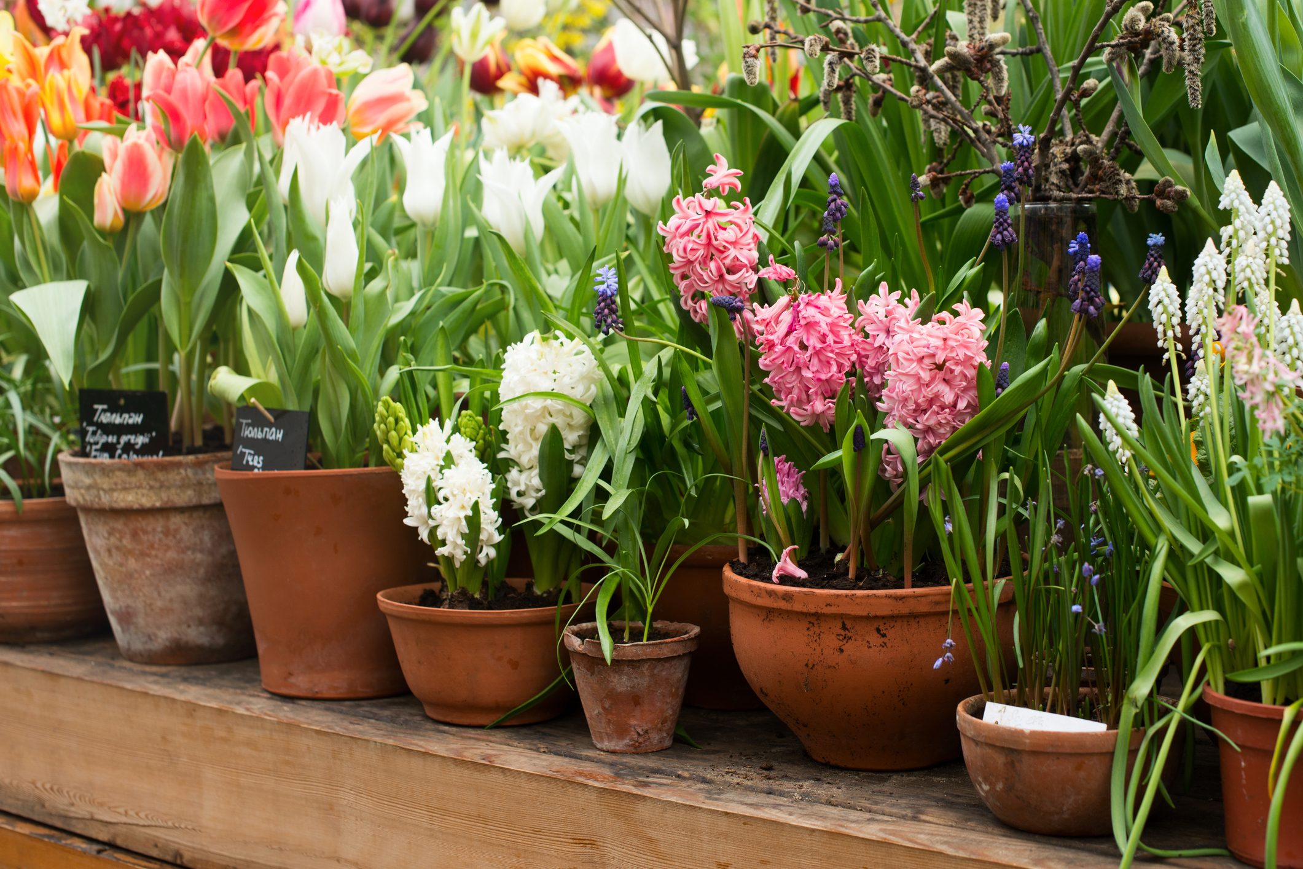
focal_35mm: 50
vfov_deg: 27.0
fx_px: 1810
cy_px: 434
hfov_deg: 39.6
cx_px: 652
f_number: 5
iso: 250
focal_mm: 50
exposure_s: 1/125
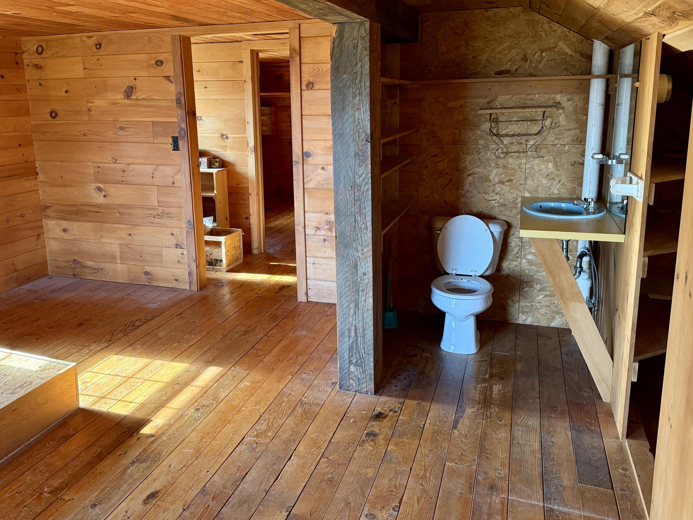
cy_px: 217
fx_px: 581
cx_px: 314
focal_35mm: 29
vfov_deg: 48.0
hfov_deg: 61.5
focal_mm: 6.76
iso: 320
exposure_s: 1/60
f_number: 1.78
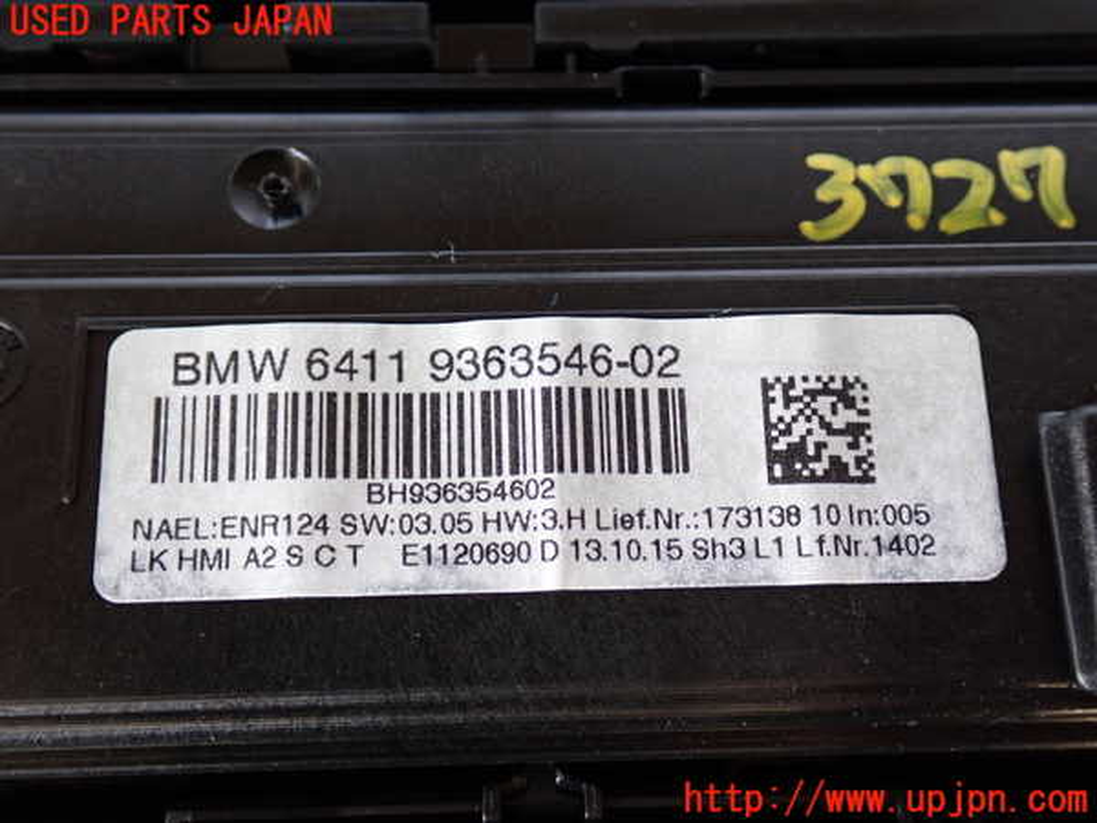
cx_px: 548
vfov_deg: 35.1
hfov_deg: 45.8
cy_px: 412
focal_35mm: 41
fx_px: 1299
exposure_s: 1/40
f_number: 2.8
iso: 400
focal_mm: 7.31
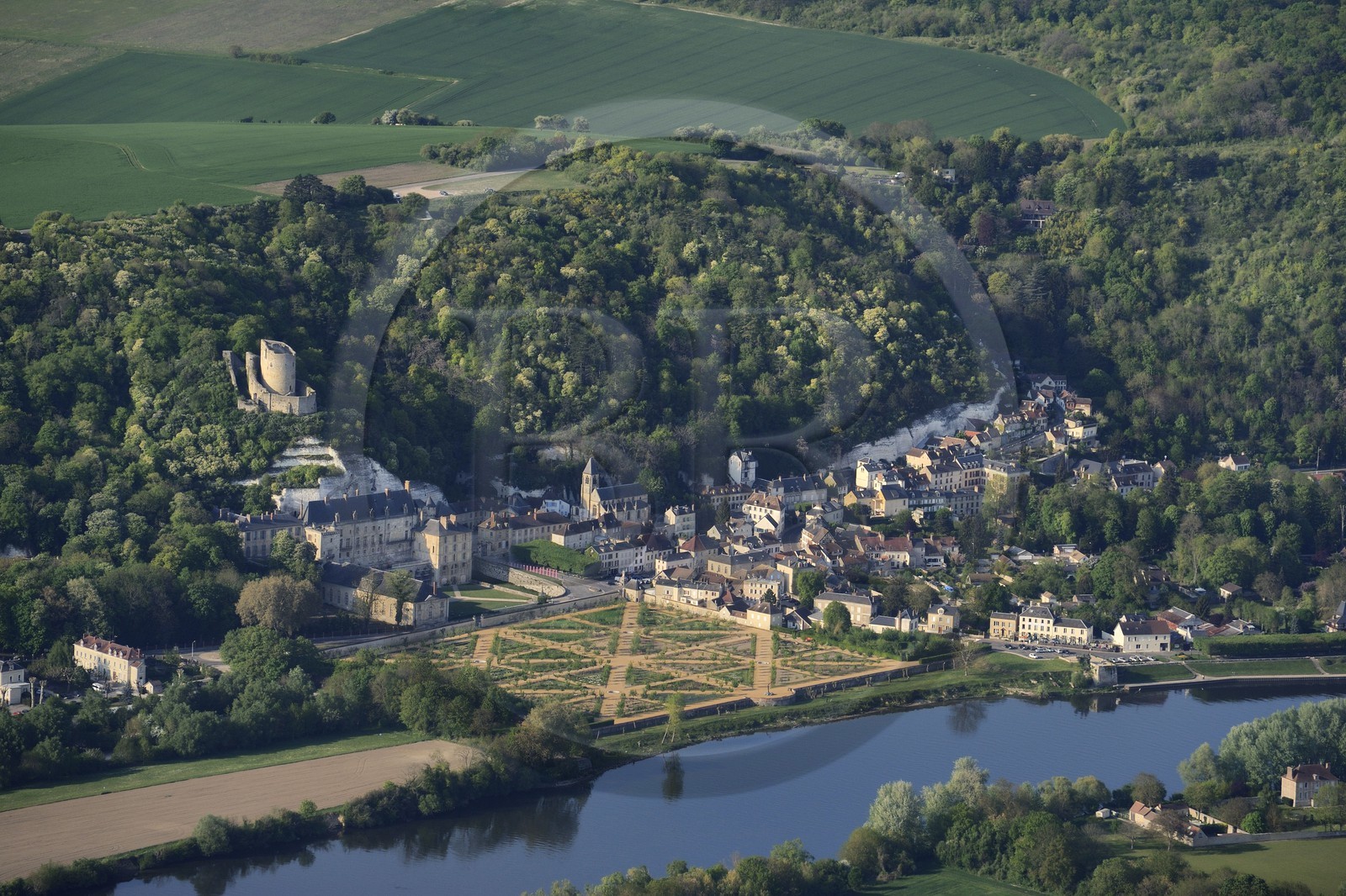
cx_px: 673
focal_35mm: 200
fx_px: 7476
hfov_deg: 10.3
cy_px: 448
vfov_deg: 6.9
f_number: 5.6
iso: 400
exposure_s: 1/1250
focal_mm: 200
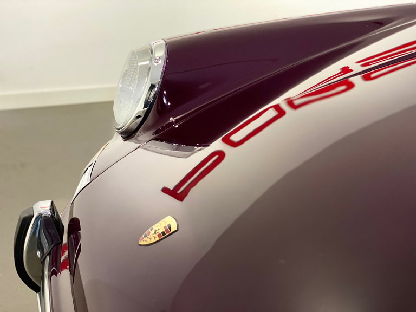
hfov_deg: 36.8
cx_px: 208
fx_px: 625
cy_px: 156
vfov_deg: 28.0
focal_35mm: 52
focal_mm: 6
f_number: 2
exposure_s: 1/31
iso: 400
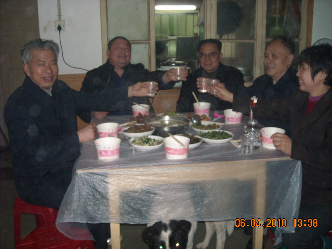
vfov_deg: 40.7
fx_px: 336
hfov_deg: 52.6
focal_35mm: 35
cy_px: 124
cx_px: 166
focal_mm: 5.7
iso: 200
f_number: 2.8
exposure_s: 1/60
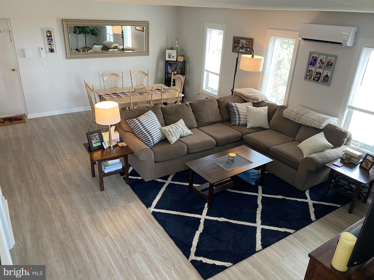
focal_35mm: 26
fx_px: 281
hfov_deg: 67.3
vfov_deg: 53.1
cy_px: 140
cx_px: 187
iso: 160
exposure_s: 1/60
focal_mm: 4.25
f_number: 1.8
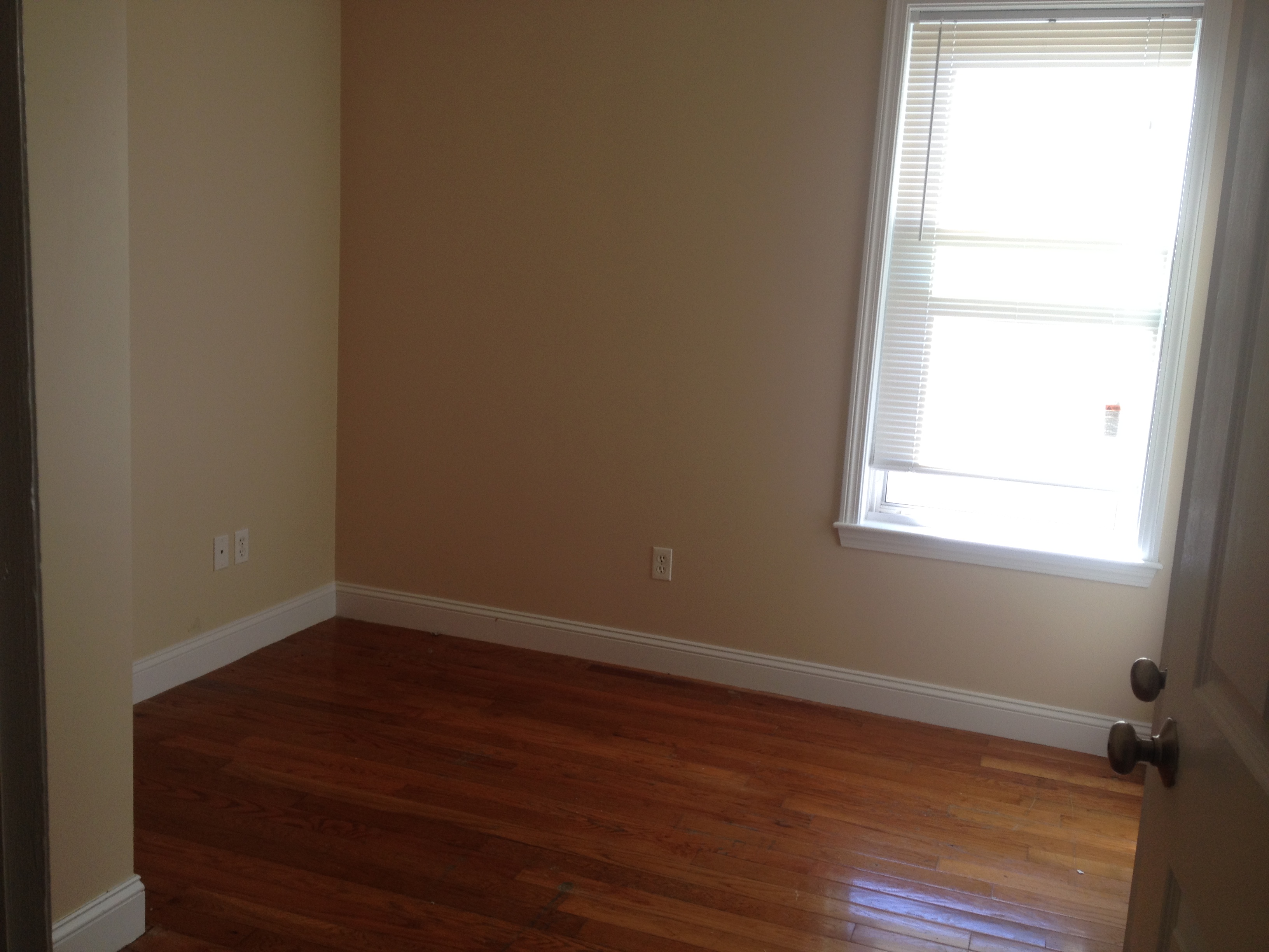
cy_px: 476
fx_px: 1283
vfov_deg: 40.7
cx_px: 634
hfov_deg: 52.6
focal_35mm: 35
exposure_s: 1/60
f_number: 2.4
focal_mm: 4.28
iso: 50
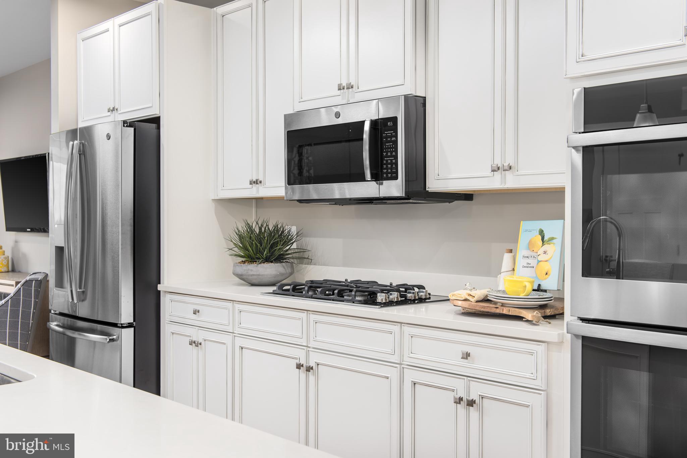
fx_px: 725
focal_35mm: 38
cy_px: 229
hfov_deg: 50.7
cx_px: 344
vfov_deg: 35.1
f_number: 8
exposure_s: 1/250
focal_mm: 38
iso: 200
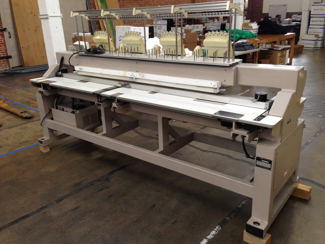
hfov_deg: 55.4
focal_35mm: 33
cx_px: 162
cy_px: 122
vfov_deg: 42.9
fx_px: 310
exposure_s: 1/30
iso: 50
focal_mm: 4.12
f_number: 2.4
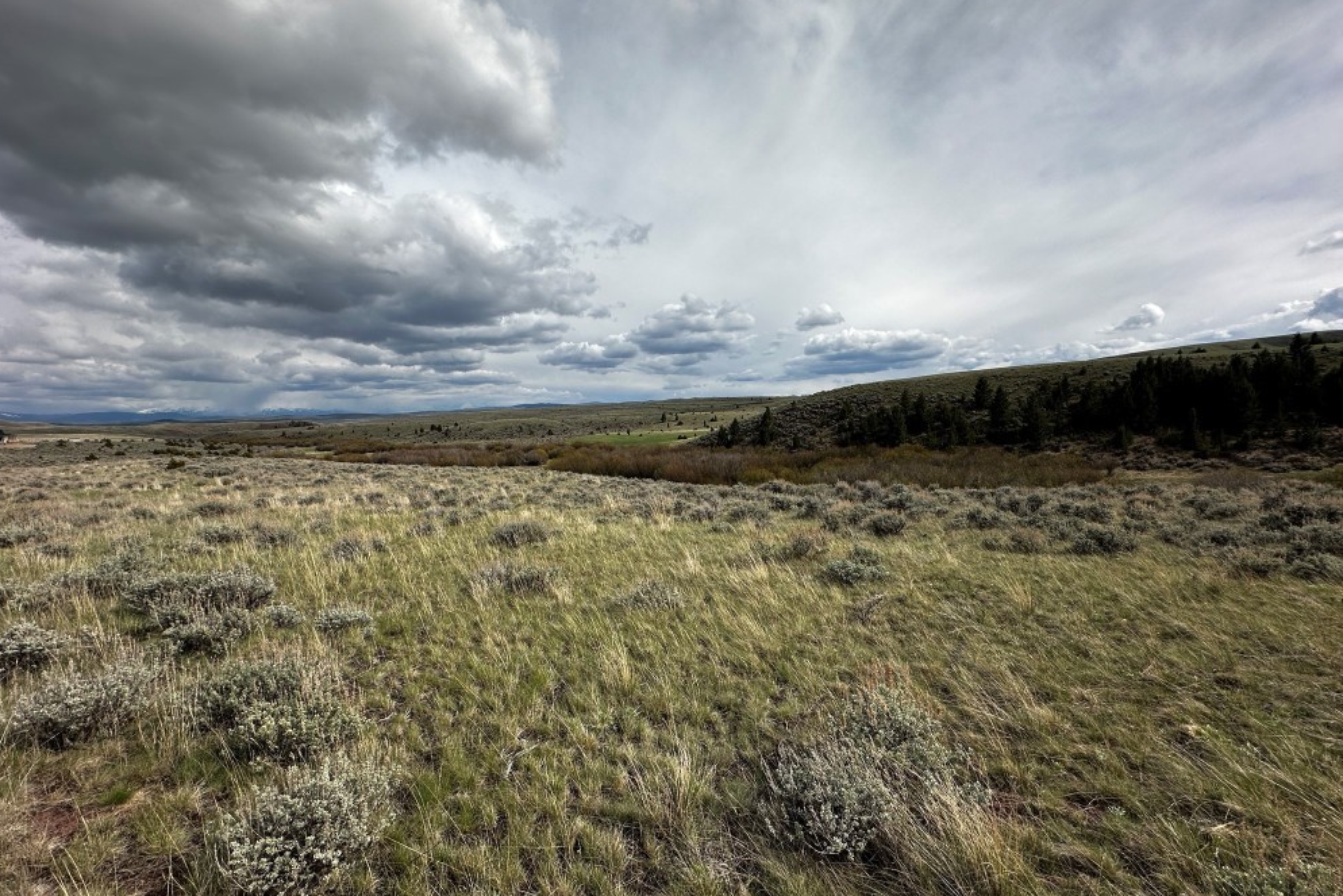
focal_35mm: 15
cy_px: 461
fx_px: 560
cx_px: 673
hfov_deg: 100.4
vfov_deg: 77.3
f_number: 2.2
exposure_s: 1/2882
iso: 50
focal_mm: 2.22
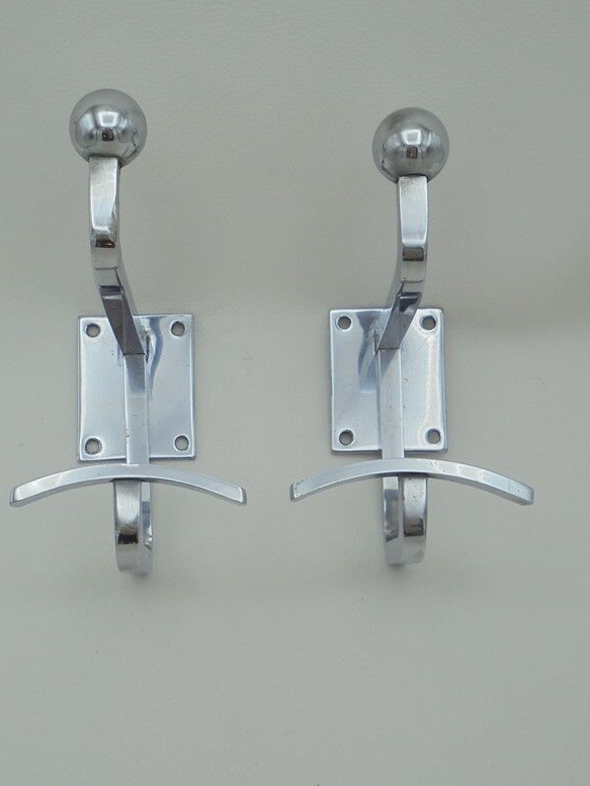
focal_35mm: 44
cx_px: 265
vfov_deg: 42.9
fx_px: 1000
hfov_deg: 32.9
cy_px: 362
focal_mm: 6.9
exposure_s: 1/80
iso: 100
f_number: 4.2
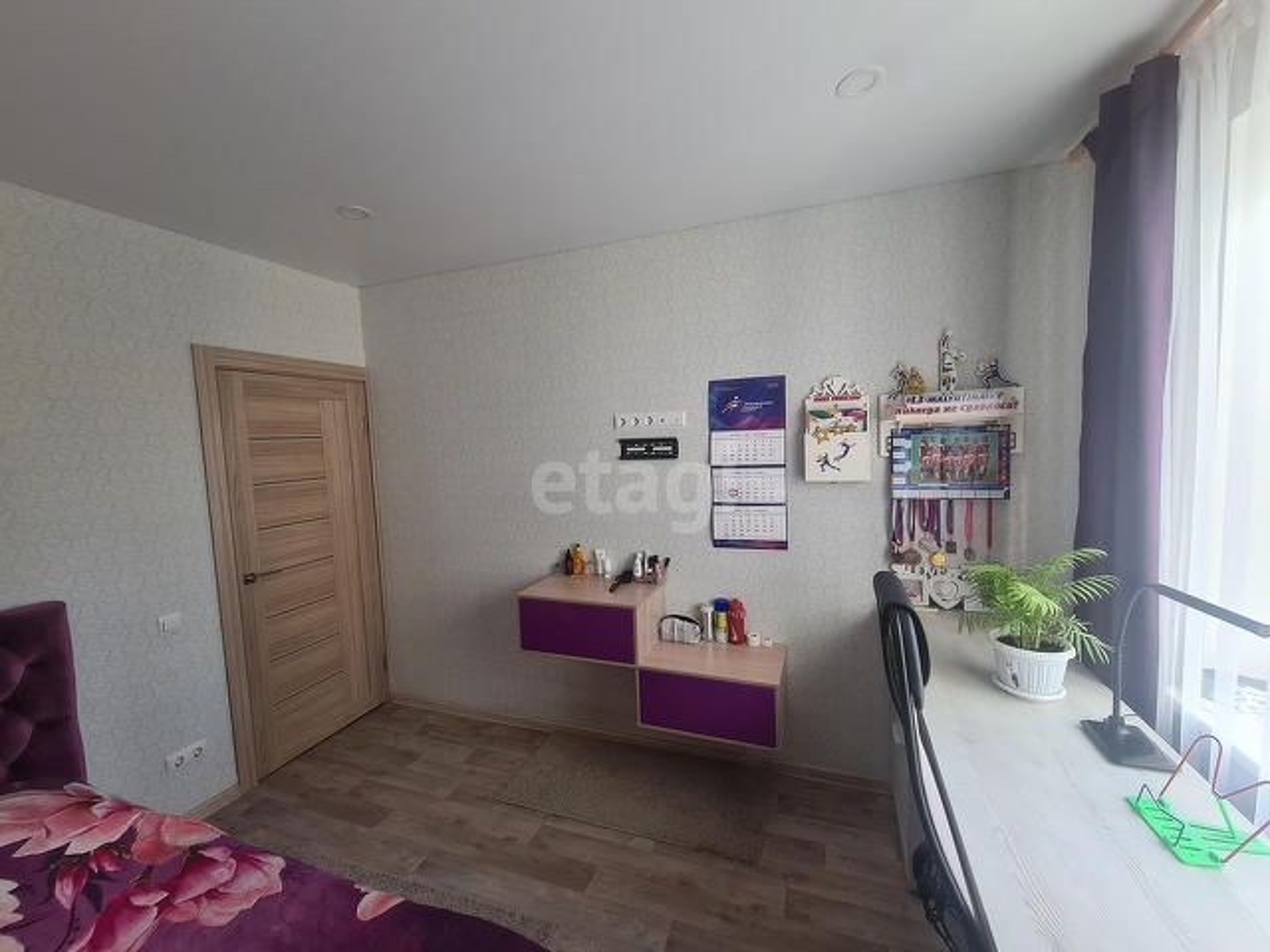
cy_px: 476
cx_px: 635
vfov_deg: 89.9
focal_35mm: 13
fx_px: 477
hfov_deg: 106.2
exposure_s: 1/50
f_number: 2.2
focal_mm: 2.2
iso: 80
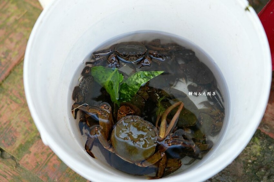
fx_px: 350
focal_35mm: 46
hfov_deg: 42.8
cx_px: 137
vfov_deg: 29.2
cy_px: 91
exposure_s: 1/50
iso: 250
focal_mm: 46
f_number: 4
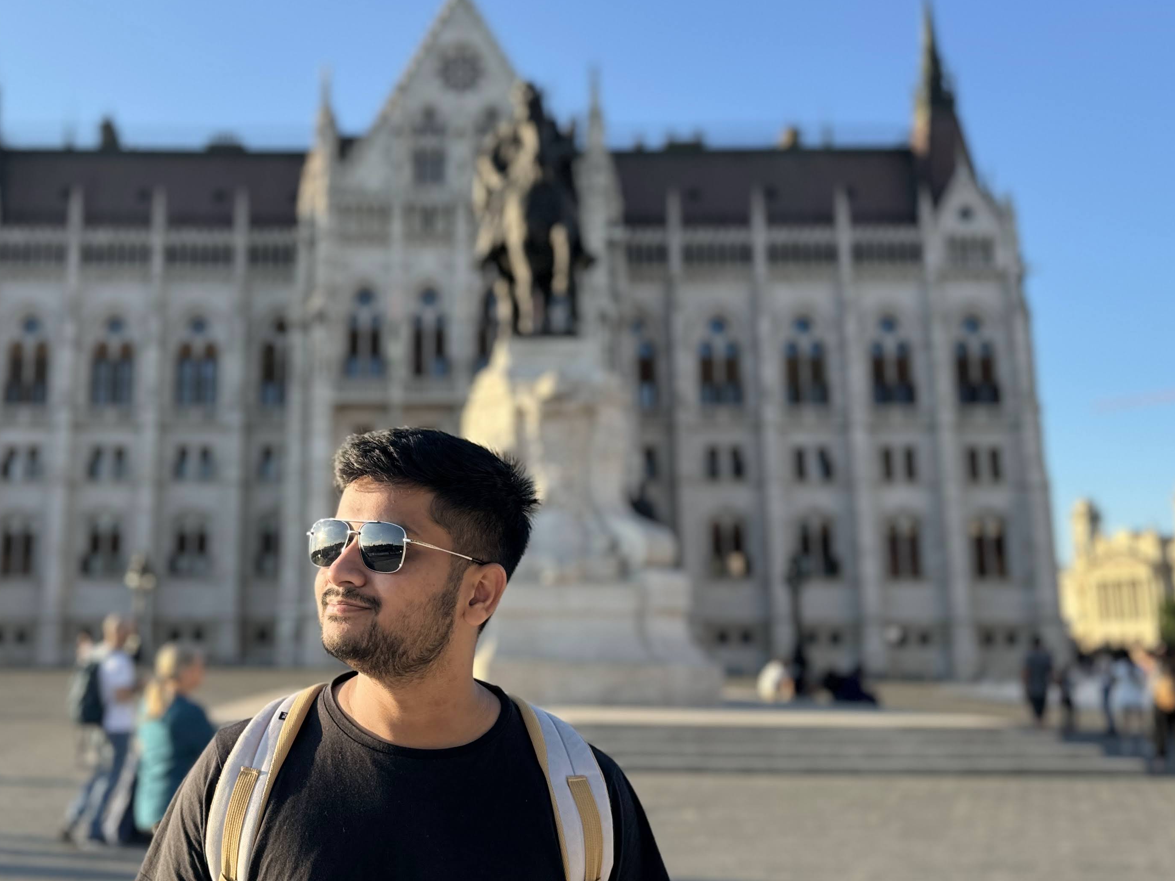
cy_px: 423
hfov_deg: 51.8
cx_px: 409
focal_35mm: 35
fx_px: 1188
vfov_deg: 40.7
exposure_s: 1/1869
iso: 80
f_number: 1.78
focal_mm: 6.76
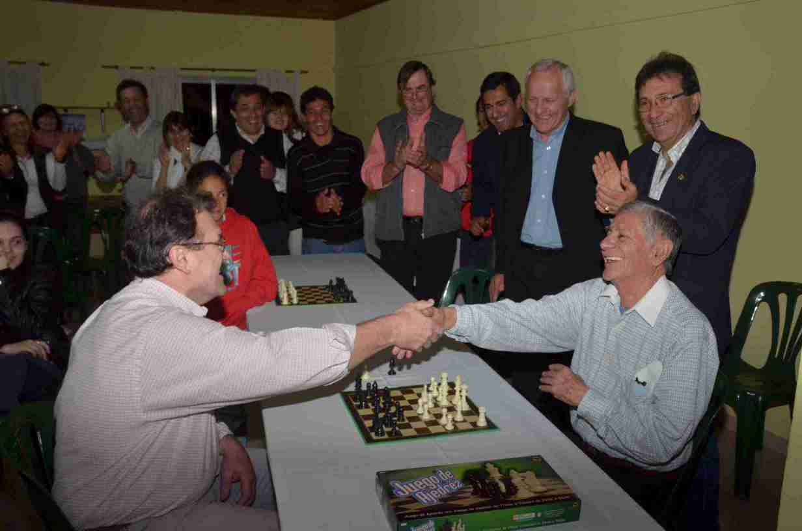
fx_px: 734
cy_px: 266
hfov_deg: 57.3
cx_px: 401
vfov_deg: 39.8
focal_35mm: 33
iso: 400
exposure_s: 1/60
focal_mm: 22
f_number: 9
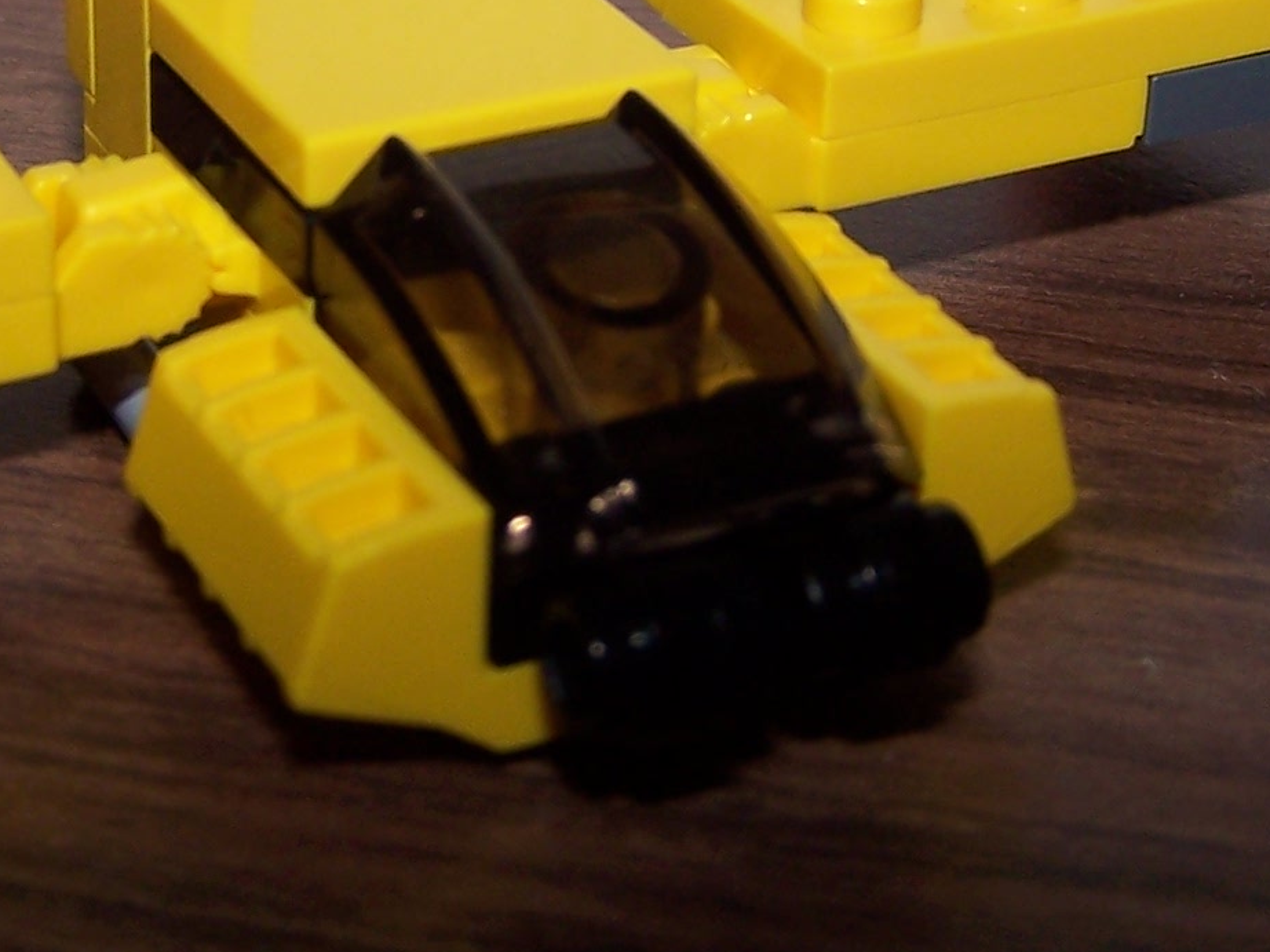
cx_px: 405
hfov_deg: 20.6
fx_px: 3484
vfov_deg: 15.4
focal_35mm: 95
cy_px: 168
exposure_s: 1/60
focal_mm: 6.3
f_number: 2.8
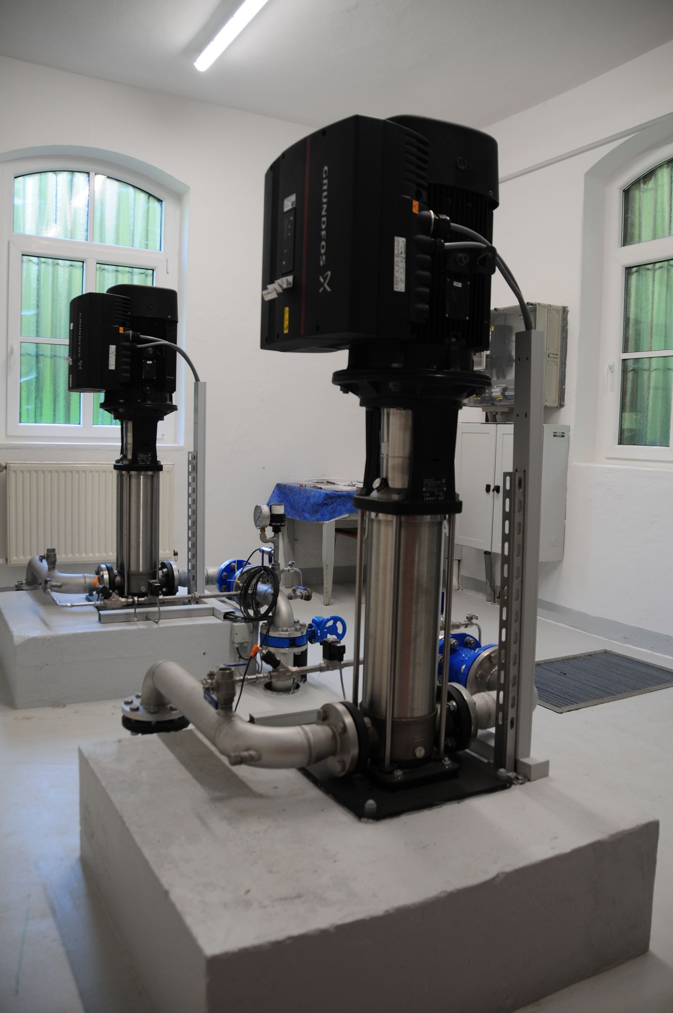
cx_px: 336
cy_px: 506
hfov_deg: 47.8
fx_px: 759
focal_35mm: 27
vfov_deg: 67.4
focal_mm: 18
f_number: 3.5
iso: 200
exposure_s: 1/40
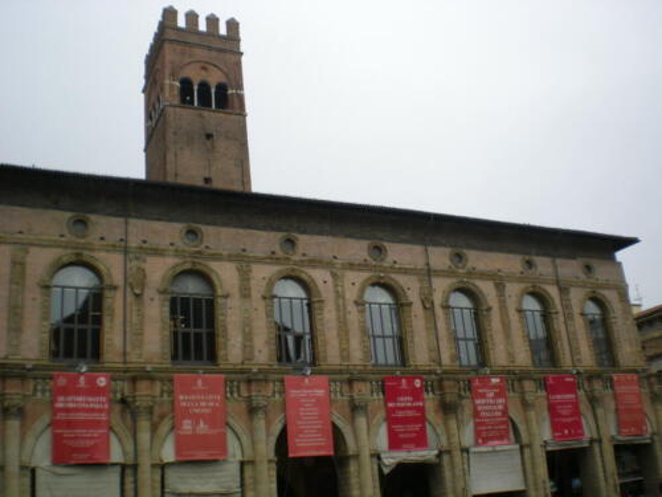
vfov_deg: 37.7
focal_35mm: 38
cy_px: 248
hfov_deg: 49.0
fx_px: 727
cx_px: 331
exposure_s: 1/203
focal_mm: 6.3
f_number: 4.6
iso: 50
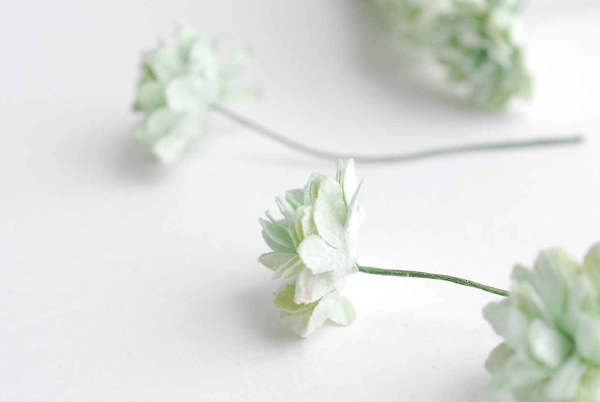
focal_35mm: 93
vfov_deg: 14.7
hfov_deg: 21.8
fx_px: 1552
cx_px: 421
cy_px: 210
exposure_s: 1/160
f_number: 5.6
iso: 640
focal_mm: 40
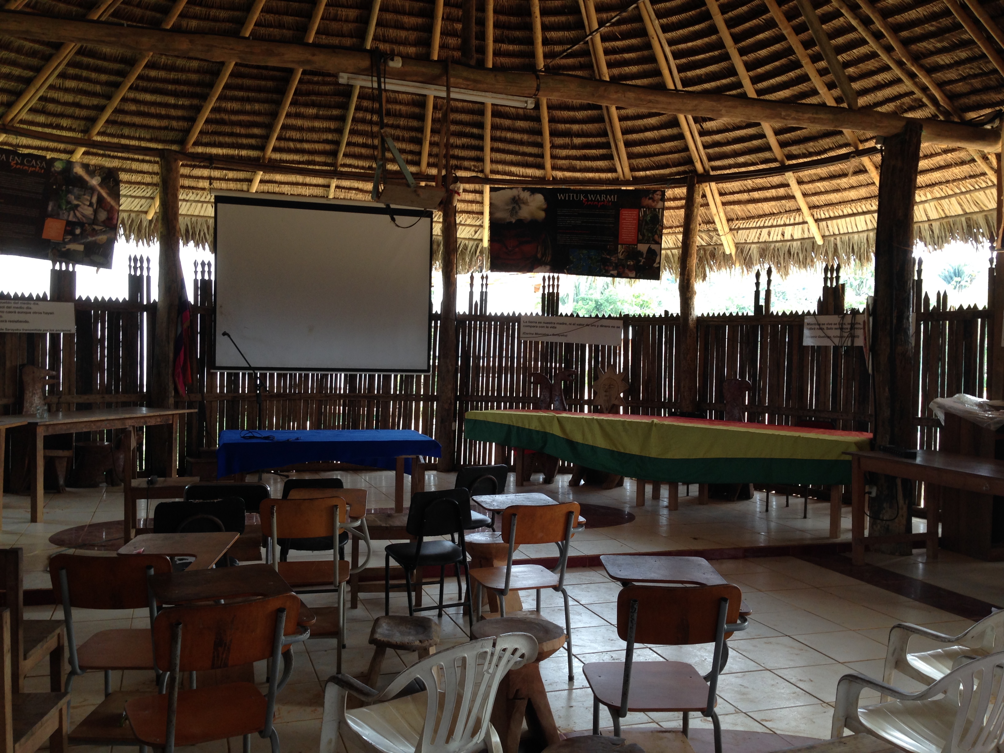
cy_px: 376
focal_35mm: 33
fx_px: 957
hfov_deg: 55.4
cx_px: 502
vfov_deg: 42.9
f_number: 2.4
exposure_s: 1/40
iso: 50
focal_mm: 4.12
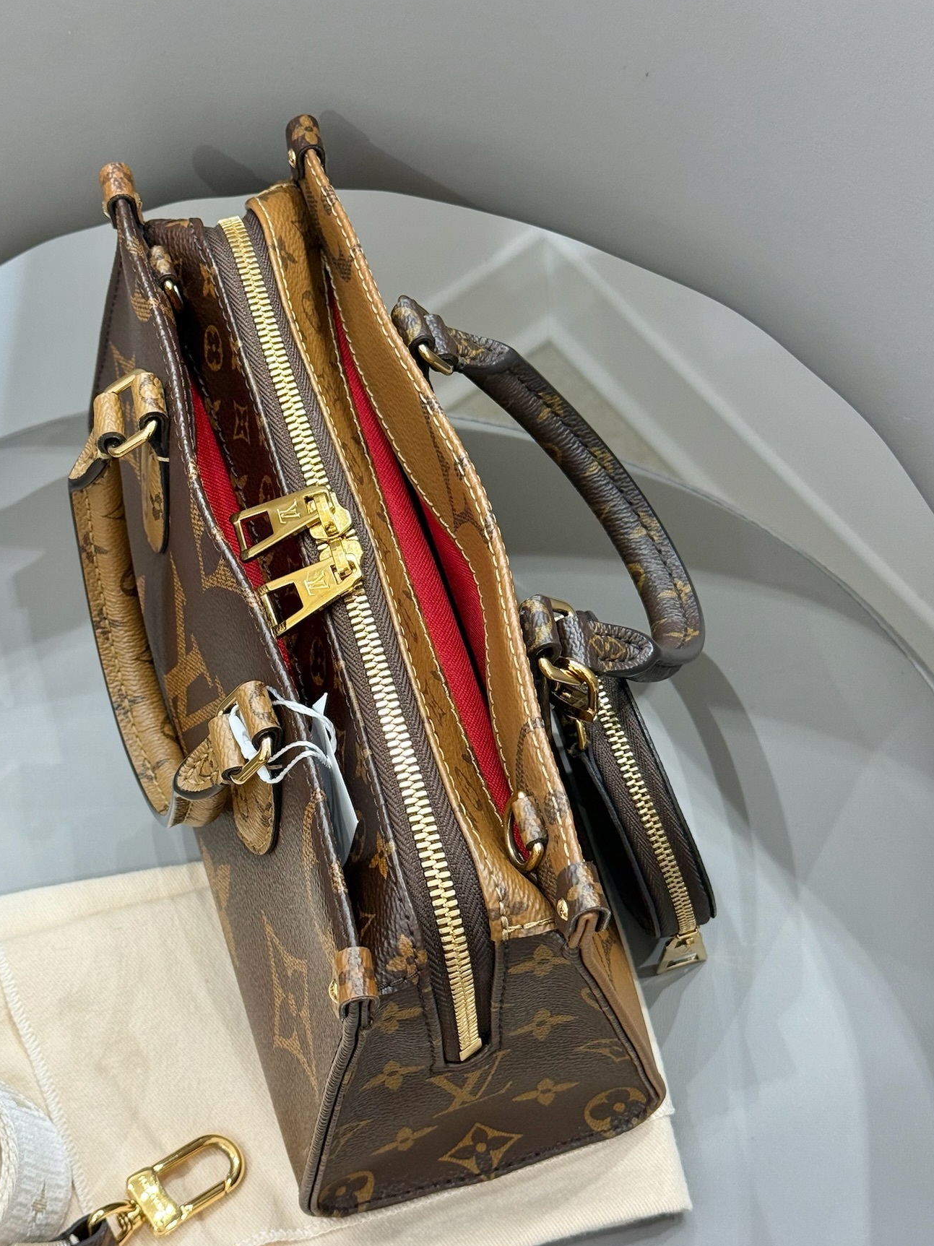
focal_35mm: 57
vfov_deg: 33.8
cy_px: 649
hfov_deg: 25.6
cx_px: 390
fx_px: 2051
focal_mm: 6.76
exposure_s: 1/99
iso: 100
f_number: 1.78
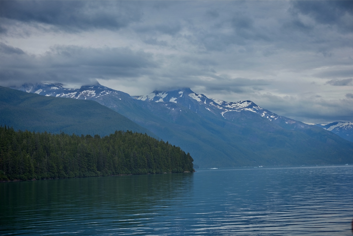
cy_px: 118
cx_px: 176
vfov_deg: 13.4
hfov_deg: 20.0
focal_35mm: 102
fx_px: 1000
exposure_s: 1/250
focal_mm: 102
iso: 100
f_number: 8
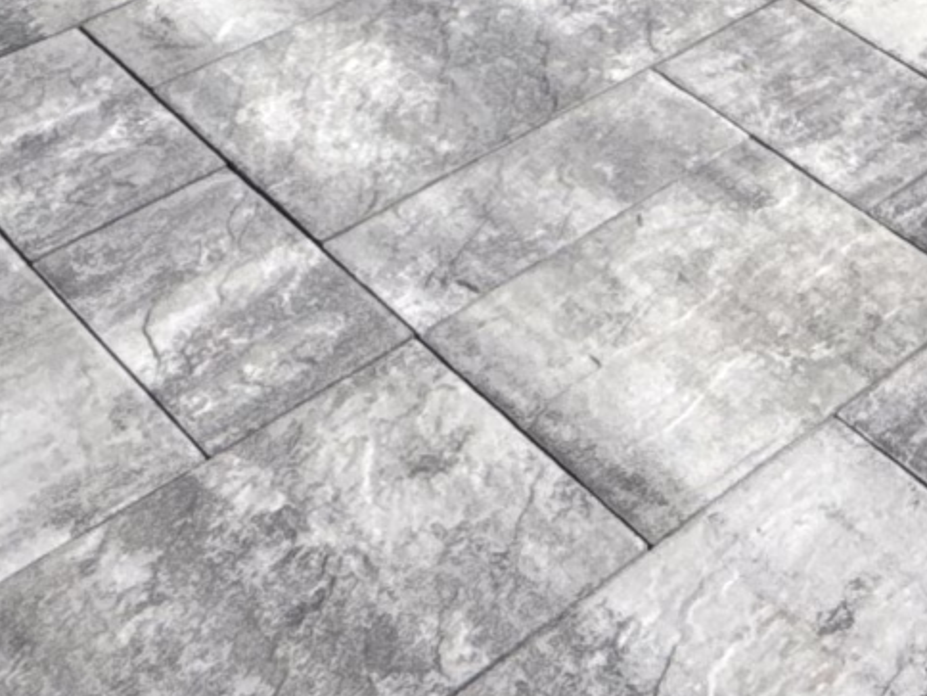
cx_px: 1398
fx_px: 1982
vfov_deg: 17.6
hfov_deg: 21.8
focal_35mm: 74
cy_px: -382
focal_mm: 2.22
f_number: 2.2
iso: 50
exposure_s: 1/4149
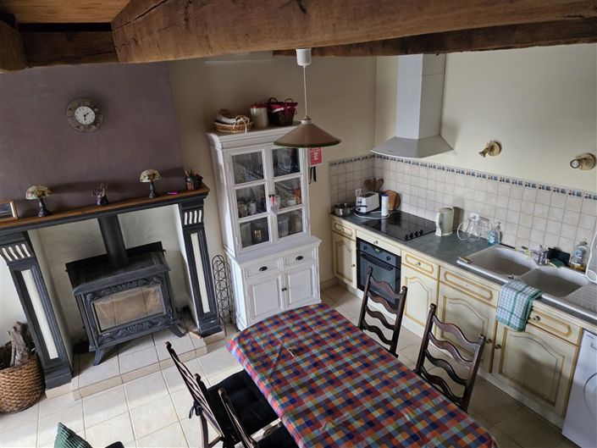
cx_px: 298
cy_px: 224
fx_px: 397
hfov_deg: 73.9
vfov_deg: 58.9
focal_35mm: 23
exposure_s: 1/120
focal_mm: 6.3
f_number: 1.7
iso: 400
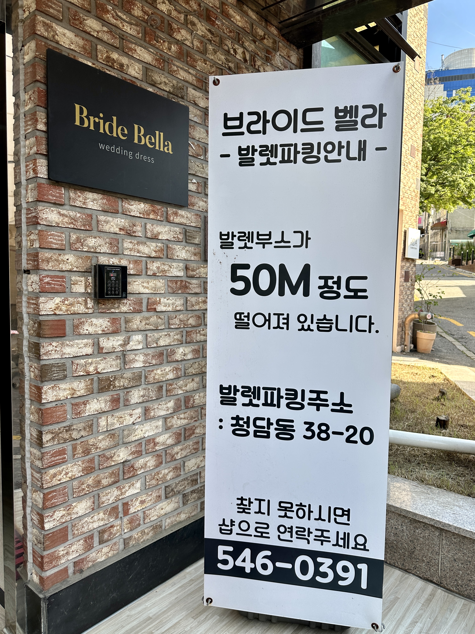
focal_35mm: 24
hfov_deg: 56.8
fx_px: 439
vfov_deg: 71.6
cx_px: 238
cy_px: 317
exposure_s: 1/587
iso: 80
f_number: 1.78
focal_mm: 6.86
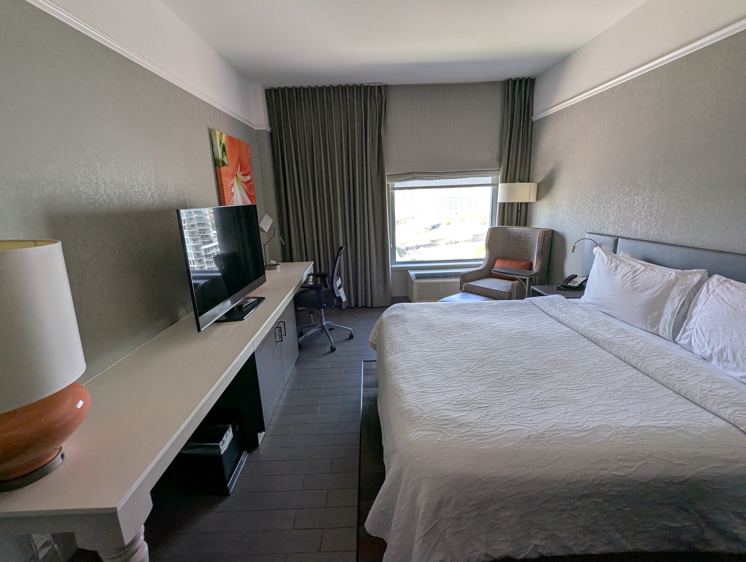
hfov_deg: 94.4
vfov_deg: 78.2
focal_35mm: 16
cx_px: 373
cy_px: 281
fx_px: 345
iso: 83
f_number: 2.2
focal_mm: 2.35
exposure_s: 1/122
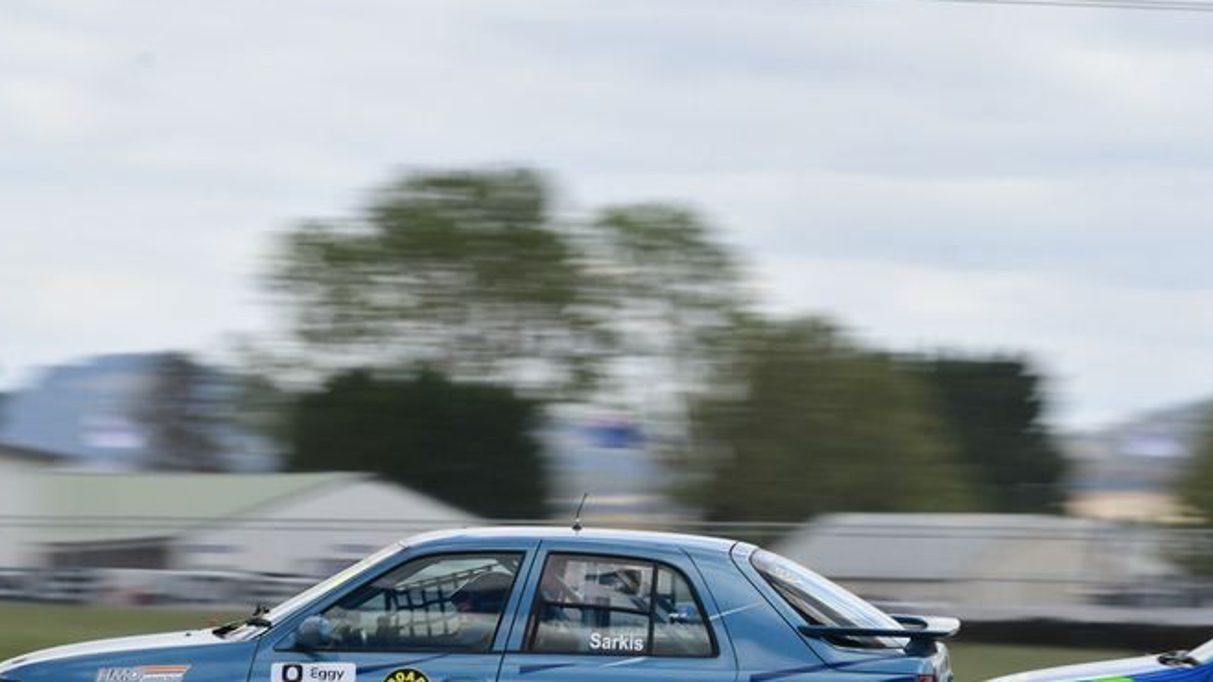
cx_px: 540
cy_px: 457
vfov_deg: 3.2
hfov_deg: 5.7
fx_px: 12286
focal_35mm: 382
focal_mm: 200
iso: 125
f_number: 10
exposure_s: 1/160
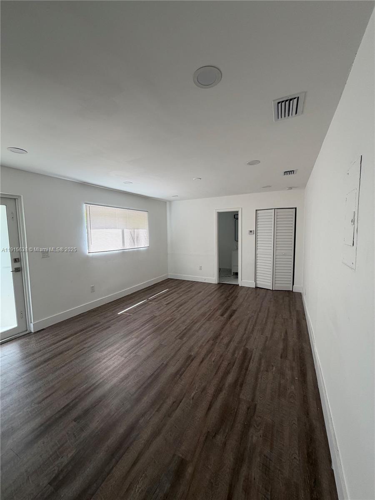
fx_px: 202
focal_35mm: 14
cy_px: 250
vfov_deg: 102.1
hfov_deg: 85.7
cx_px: 188
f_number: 2.2
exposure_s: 1/121
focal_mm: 2.22
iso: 160
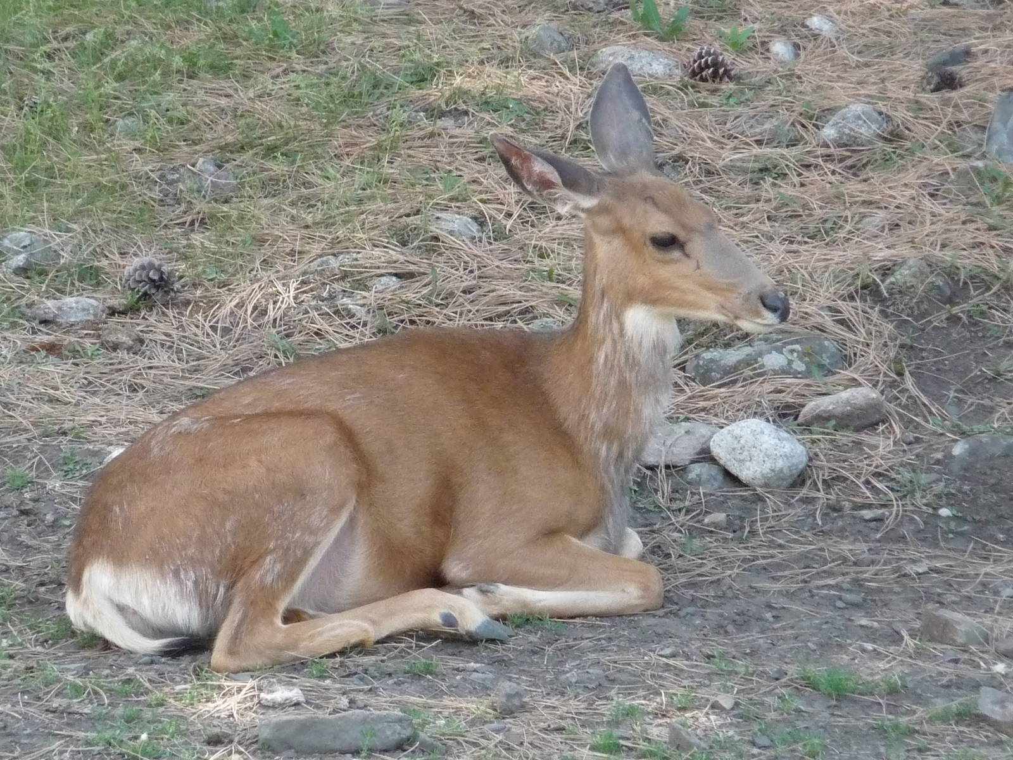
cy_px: 380
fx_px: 13813
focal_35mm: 472
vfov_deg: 3.2
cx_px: 506
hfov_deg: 4.2
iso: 400
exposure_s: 1/320
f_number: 4.9
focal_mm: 47
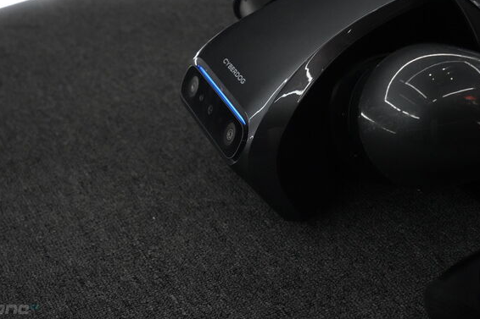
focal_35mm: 76
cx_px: 229
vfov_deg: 17.9
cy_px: 148
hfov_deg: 26.7
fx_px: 1013
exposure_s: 1/250
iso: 12800
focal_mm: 70
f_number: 7.1
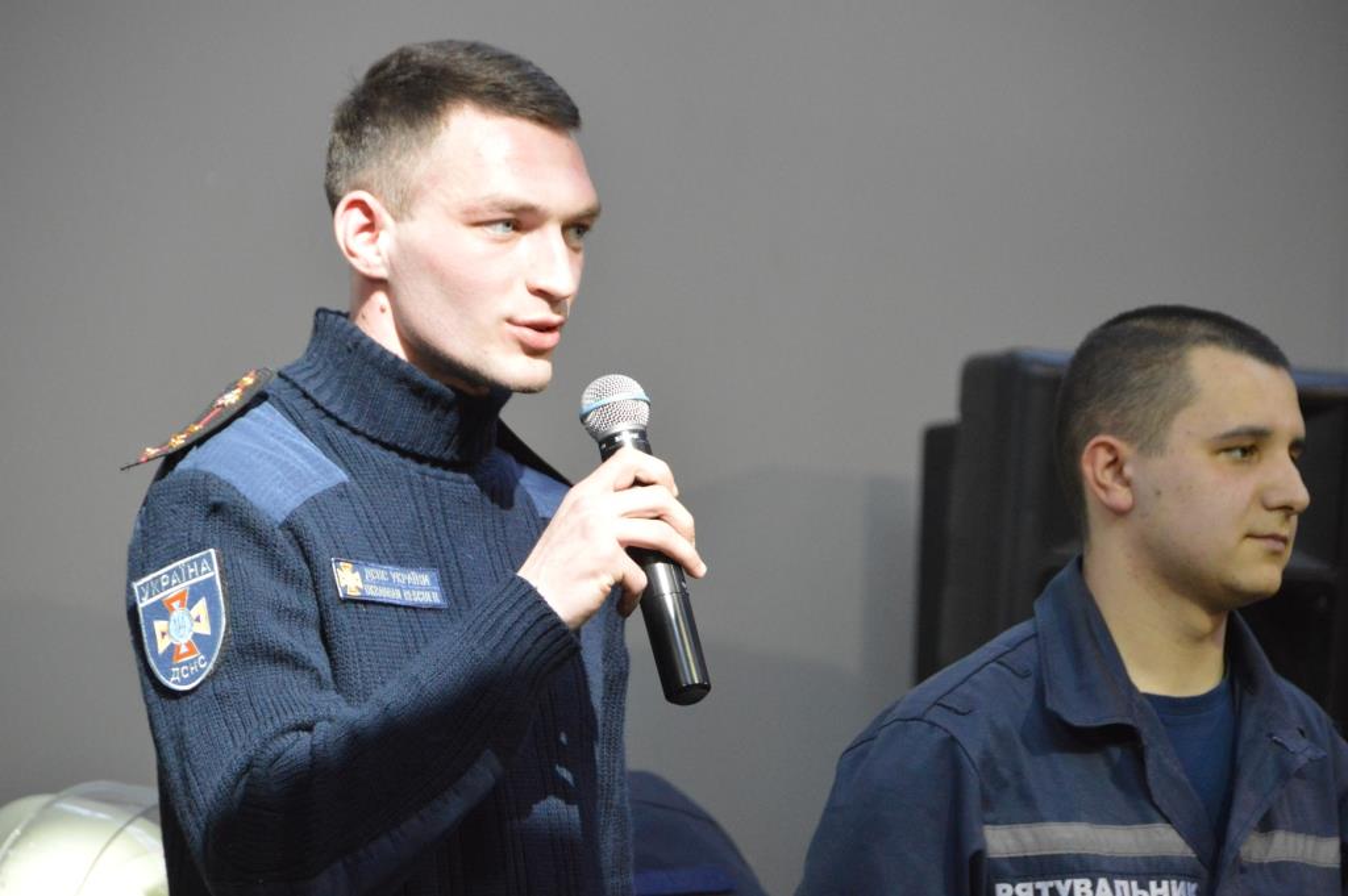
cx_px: 674
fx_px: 9540
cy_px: 448
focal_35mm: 255
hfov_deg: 8.1
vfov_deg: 5.4
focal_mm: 170
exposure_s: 1/200
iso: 3200
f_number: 5.6
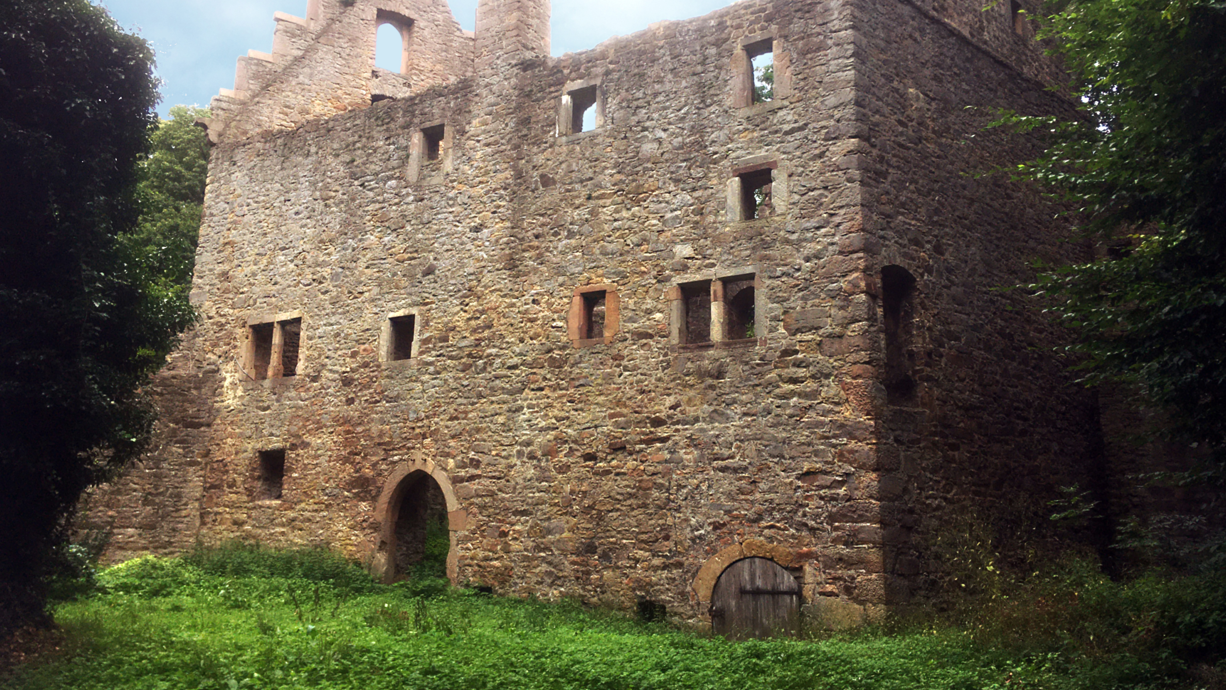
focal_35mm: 32
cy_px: 252
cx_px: 616
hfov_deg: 61.0
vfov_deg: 36.4
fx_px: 1040
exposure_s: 1/864
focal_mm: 4.15
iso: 25
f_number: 2.2
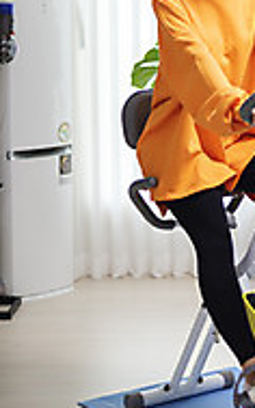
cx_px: 286
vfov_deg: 19.1
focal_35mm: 108
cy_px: 73
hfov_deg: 11.9
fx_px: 1202
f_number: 1.6
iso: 500
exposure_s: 1/400
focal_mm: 50
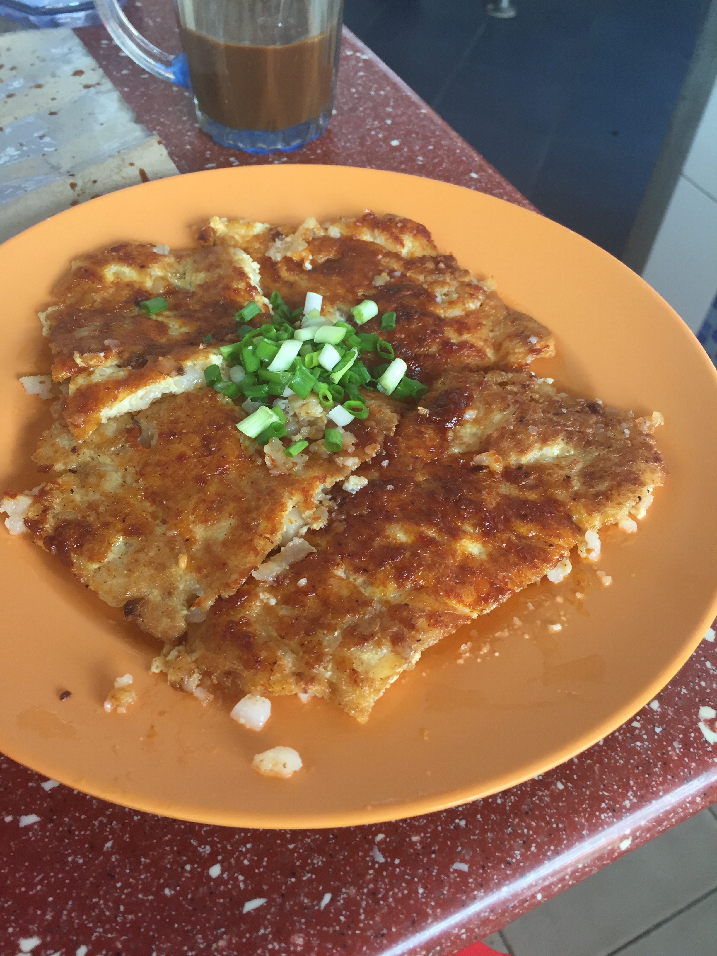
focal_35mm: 29
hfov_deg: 48.2
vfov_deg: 61.7
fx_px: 801
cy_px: 478
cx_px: 358
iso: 32
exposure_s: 1/33
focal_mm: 4.15
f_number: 2.2
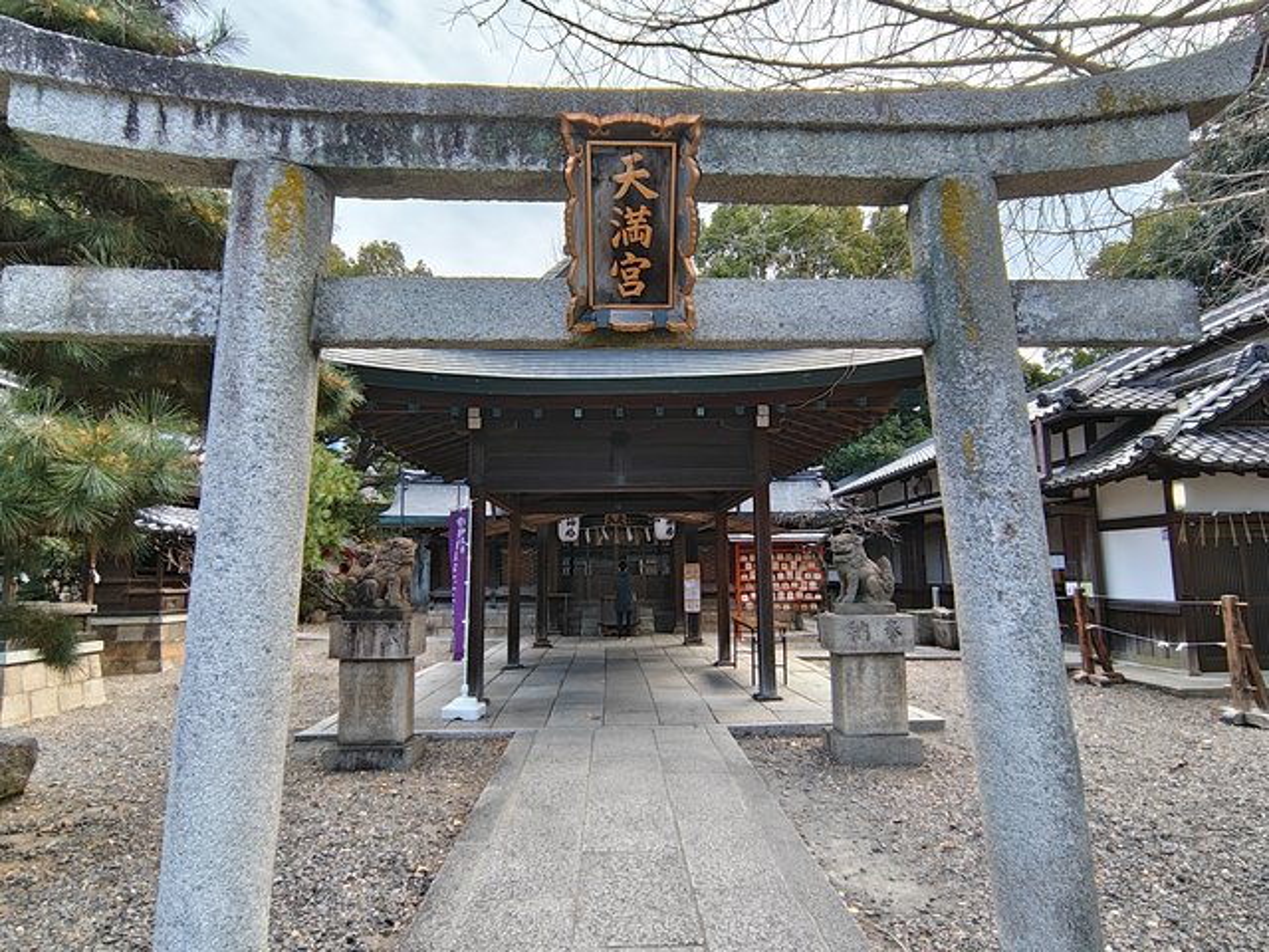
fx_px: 477
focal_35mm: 13
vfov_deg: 89.9
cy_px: 476
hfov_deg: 106.2
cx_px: 634
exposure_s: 1/60
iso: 178
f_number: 2.2
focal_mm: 2.16
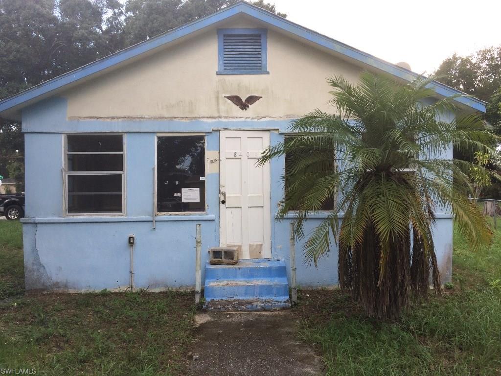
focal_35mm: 29
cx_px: 250
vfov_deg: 48.2
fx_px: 420
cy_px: 188
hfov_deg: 61.7
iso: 32
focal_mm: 4.15
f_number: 2.2
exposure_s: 1/398
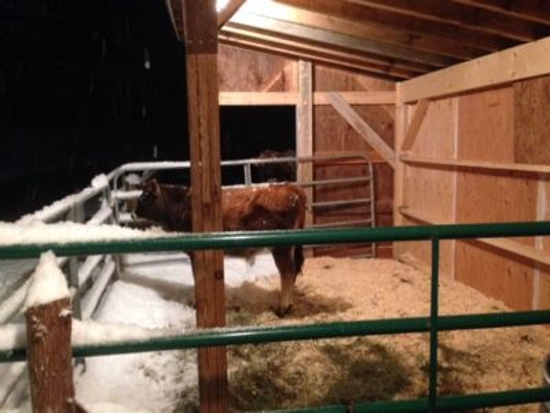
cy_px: 206
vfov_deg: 42.9
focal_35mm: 33
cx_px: 275
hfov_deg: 55.4
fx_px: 524
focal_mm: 4.12
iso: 640
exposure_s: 1/15
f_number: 2.4
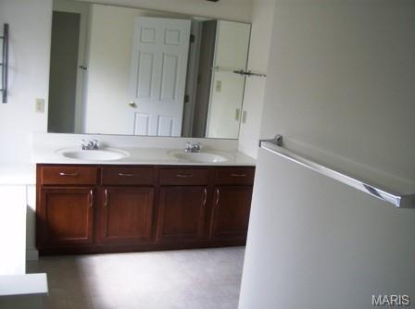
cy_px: 154
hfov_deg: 51.5
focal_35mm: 36
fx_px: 431
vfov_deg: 39.5
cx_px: 208
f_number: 2.8
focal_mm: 6
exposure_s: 1/64
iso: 137
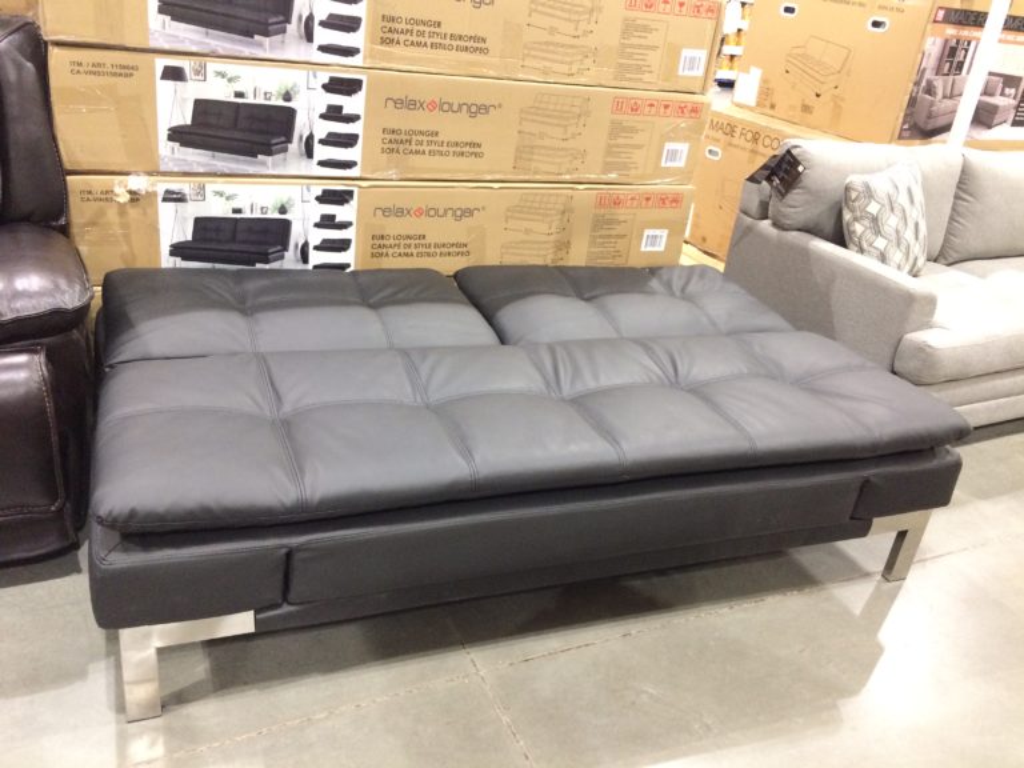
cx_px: 512
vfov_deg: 48.2
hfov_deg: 61.7
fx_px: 858
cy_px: 384
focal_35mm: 29
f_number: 2.2
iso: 200
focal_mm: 4.15
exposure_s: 1/30
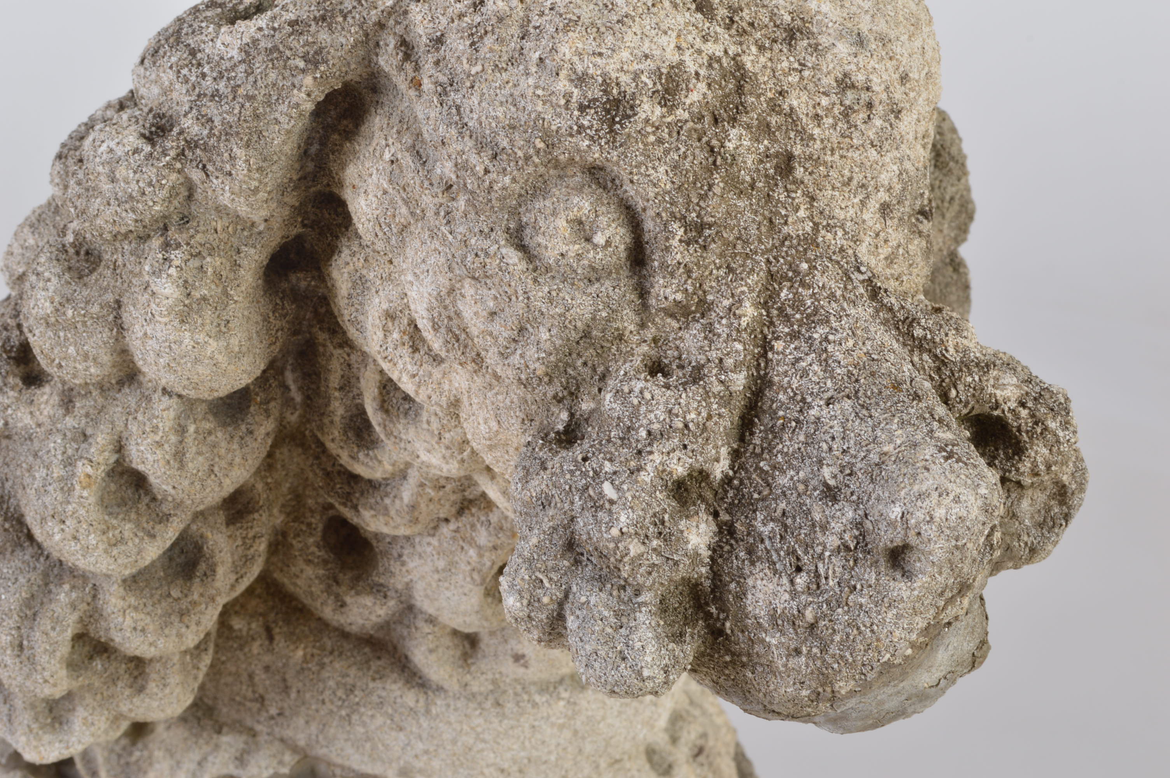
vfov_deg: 18.9
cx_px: 585
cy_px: 389
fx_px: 2338
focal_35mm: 72
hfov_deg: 28.1
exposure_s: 1/125
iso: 100
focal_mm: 48
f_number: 18
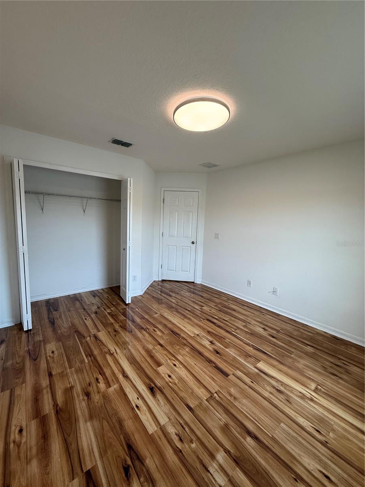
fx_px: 197
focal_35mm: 14
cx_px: 182
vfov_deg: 102.1
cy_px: 244
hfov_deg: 85.7
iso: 125
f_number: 2.2
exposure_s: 1/99
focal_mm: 2.22
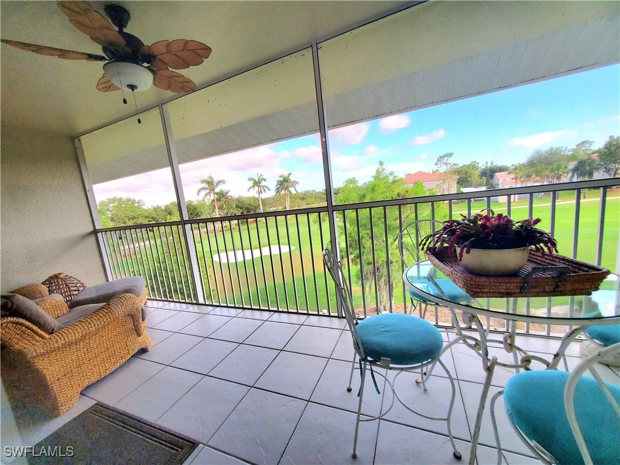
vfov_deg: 89.9
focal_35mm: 13
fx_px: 233
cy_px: 232
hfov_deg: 106.2
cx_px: 310
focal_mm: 1.8
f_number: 2.2
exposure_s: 1/120
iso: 50
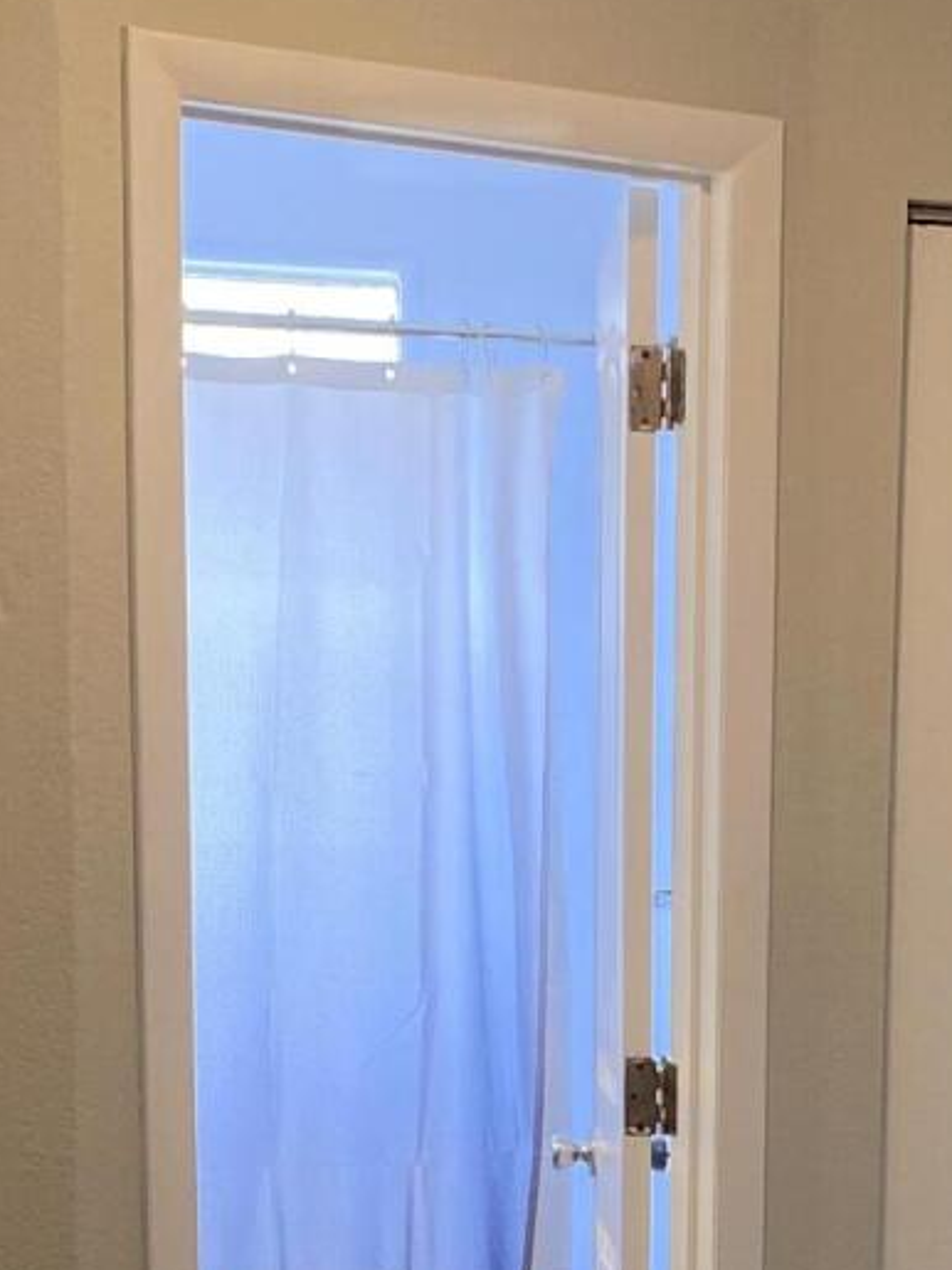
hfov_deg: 14.3
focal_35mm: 101
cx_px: 1061
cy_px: 1758
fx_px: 3705
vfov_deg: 17.9
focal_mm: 4.25
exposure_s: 1/60
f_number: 1.8
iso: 100
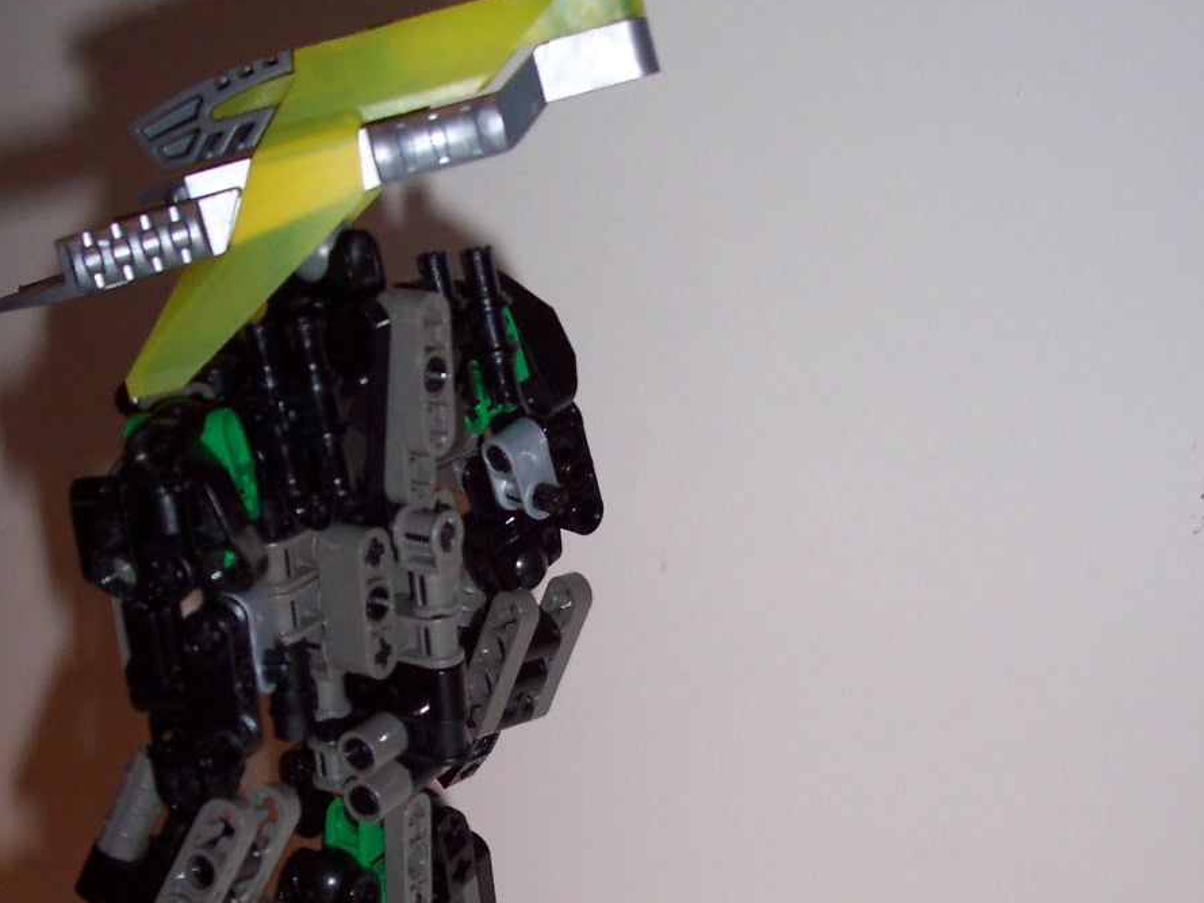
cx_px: 606
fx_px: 2157
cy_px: 708
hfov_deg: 31.2
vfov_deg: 23.4
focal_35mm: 62
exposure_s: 1/60
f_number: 3
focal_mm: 7
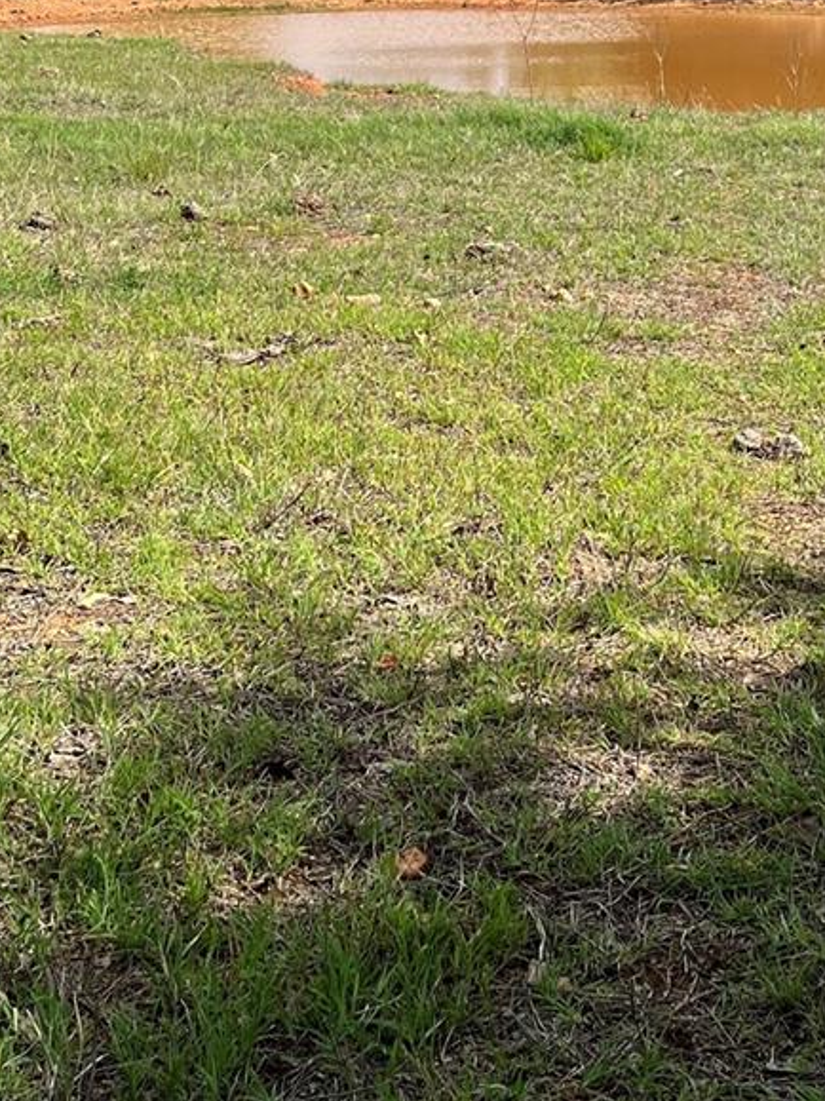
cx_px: 648
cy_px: -84
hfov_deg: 21.1
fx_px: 2193
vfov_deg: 26.2
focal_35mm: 69
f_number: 1.6
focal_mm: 5.1
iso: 50
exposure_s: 1/5556
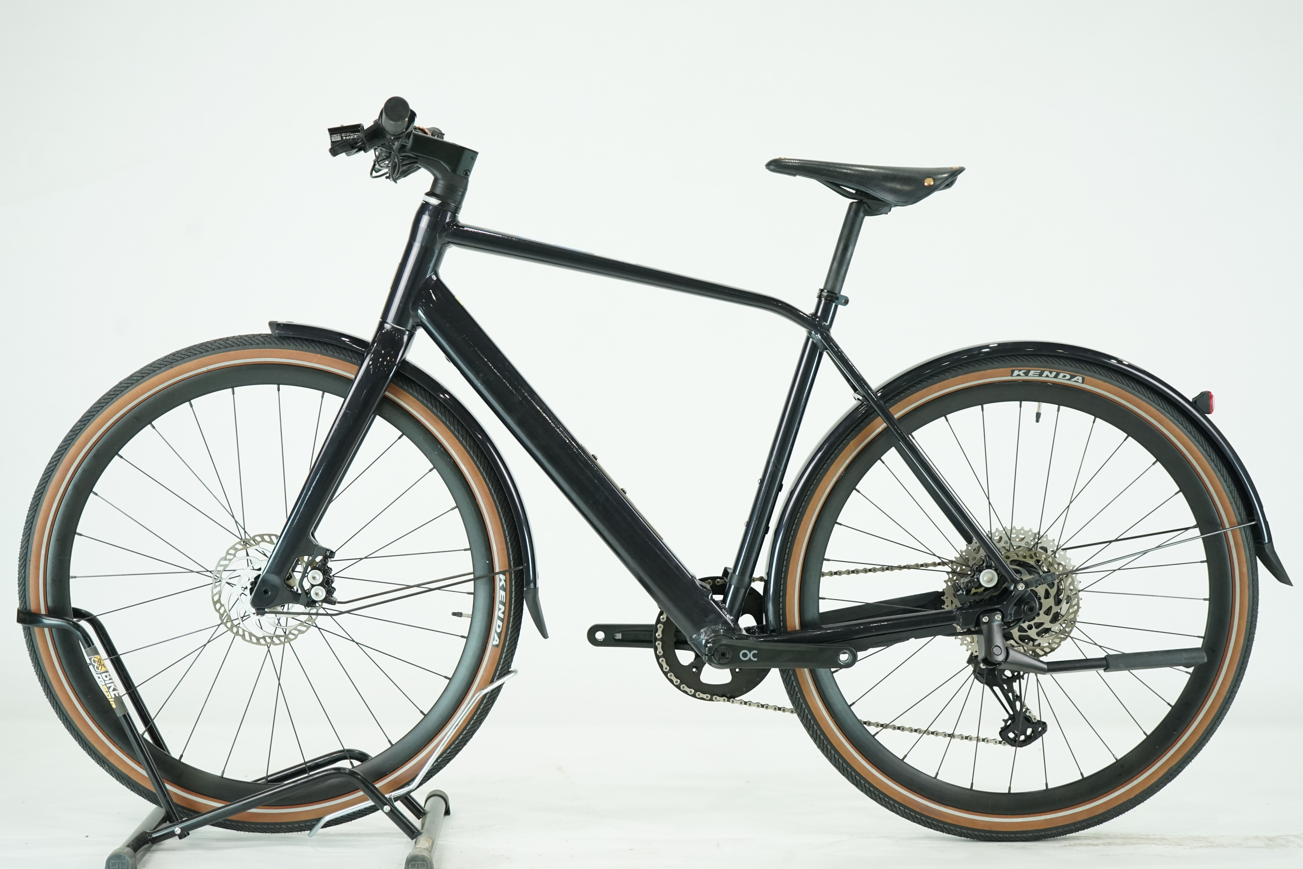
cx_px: 652
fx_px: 1991
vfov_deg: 24.6
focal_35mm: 55
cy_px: 434
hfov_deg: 36.2
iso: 1600
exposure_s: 1/200
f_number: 5
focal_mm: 55
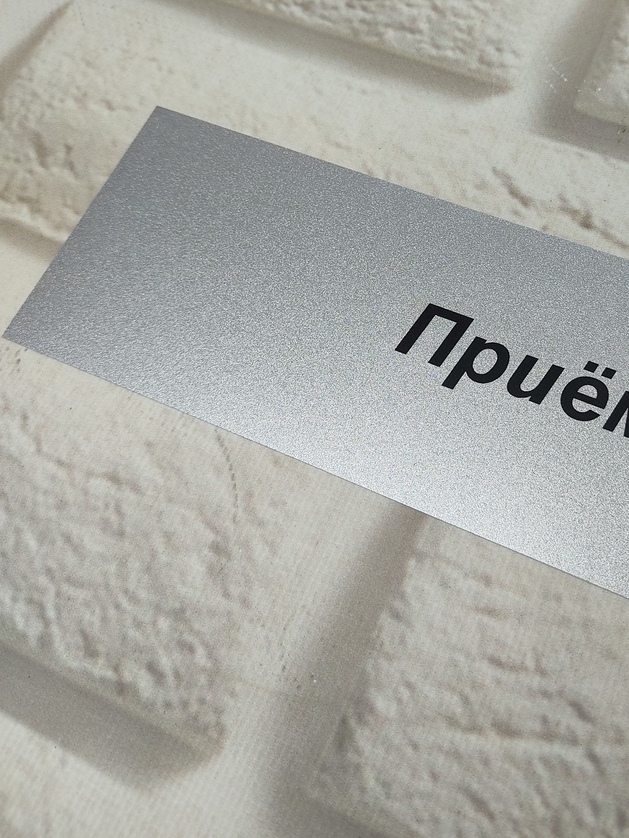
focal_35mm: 37
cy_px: 281
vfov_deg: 49.3
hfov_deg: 38.3
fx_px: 896
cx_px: 408
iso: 176
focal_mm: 4.74
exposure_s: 1/60
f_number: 1.79
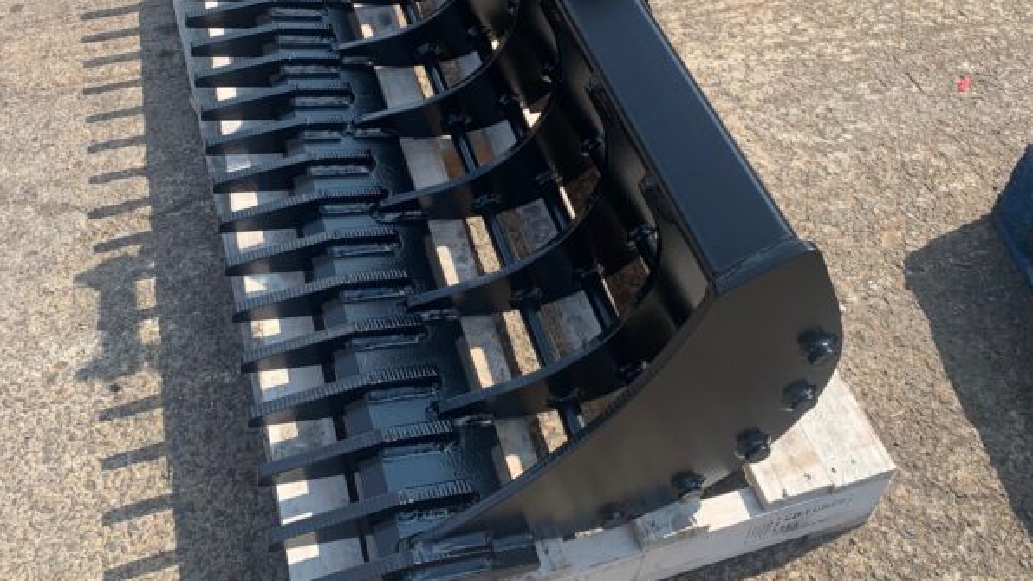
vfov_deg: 30.7
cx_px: 515
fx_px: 1041
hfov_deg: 52.8
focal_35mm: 38
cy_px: 149
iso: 25
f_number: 1.8
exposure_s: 1/1054
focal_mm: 4.25
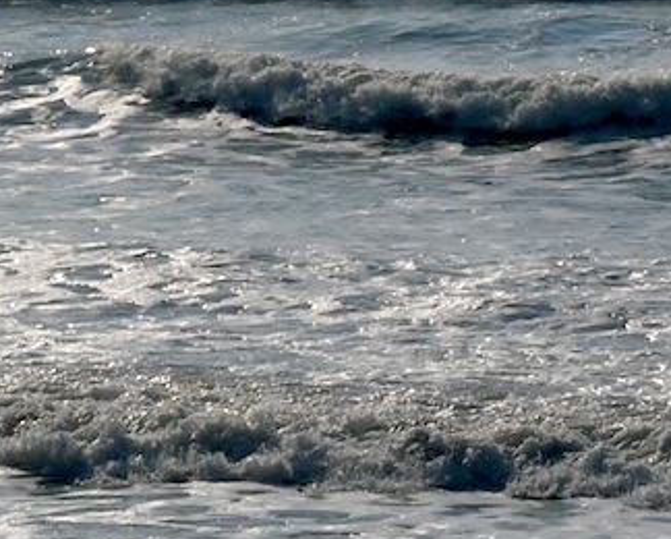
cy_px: -214
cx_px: 346
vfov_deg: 4.0
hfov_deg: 5.0
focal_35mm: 389
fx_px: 7734
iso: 100
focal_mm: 18
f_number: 8
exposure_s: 1/1600
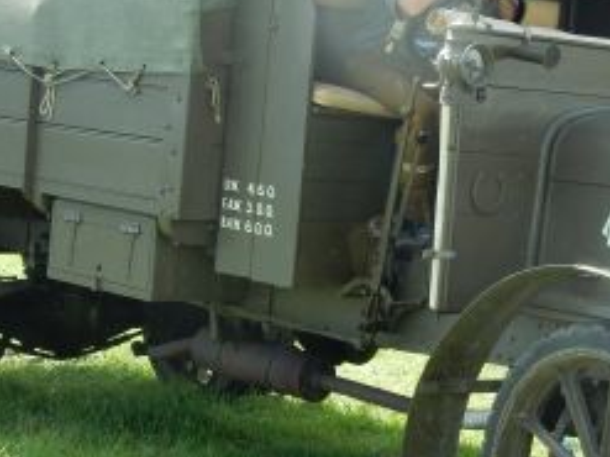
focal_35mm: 124
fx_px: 2184
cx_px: 449
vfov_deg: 11.9
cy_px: 225
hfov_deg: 15.8
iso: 125
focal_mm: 9
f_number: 4.5
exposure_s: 1/200
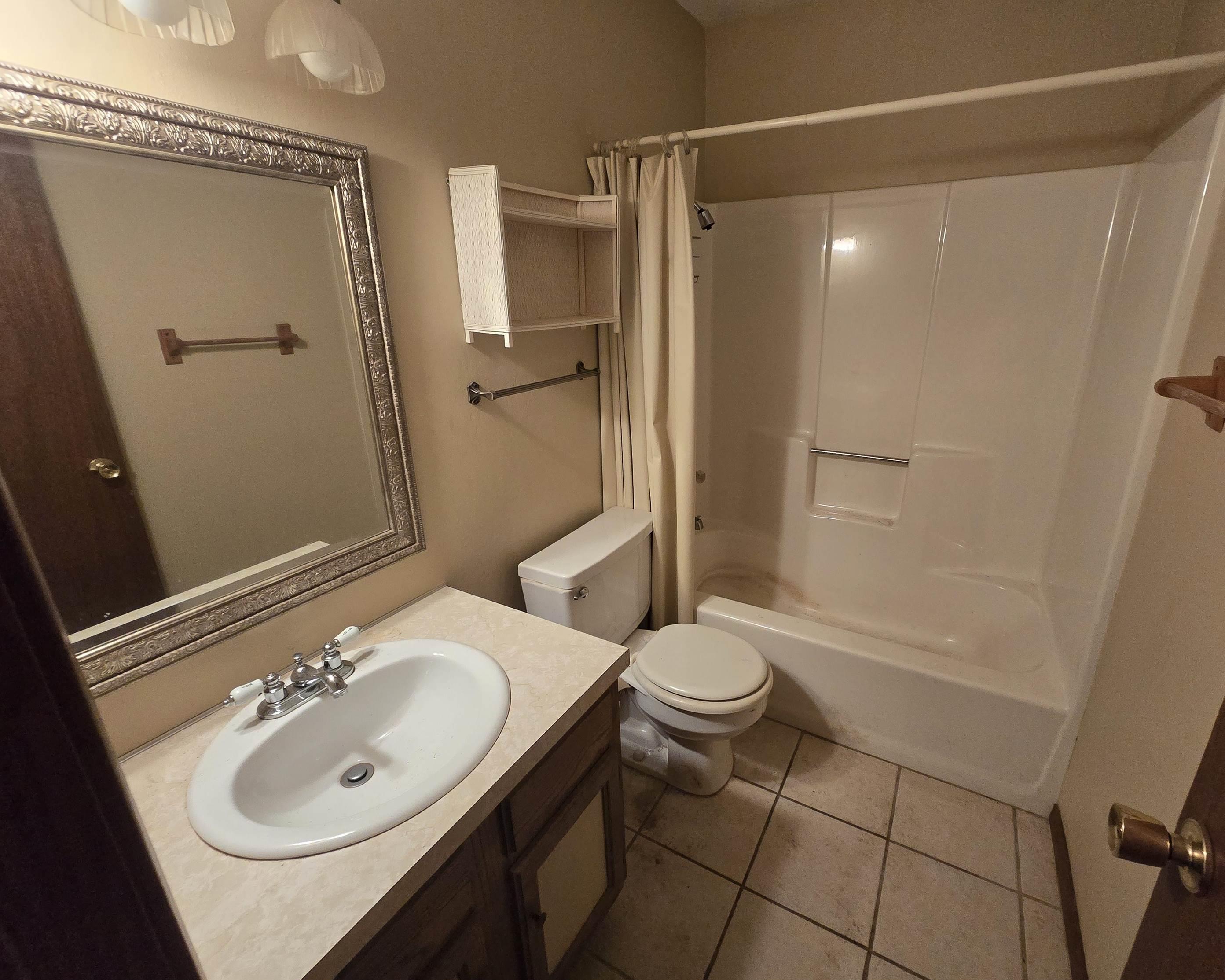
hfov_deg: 100.5
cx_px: 661
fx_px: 508
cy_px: 479
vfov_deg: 88.0
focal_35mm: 14
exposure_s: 1/60
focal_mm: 2.2
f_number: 2.2
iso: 640
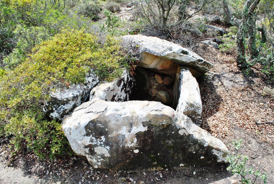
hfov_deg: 67.3
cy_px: 92
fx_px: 206
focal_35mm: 27
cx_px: 137
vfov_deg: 48.1
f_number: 10
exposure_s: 1/200
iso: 200
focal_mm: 18
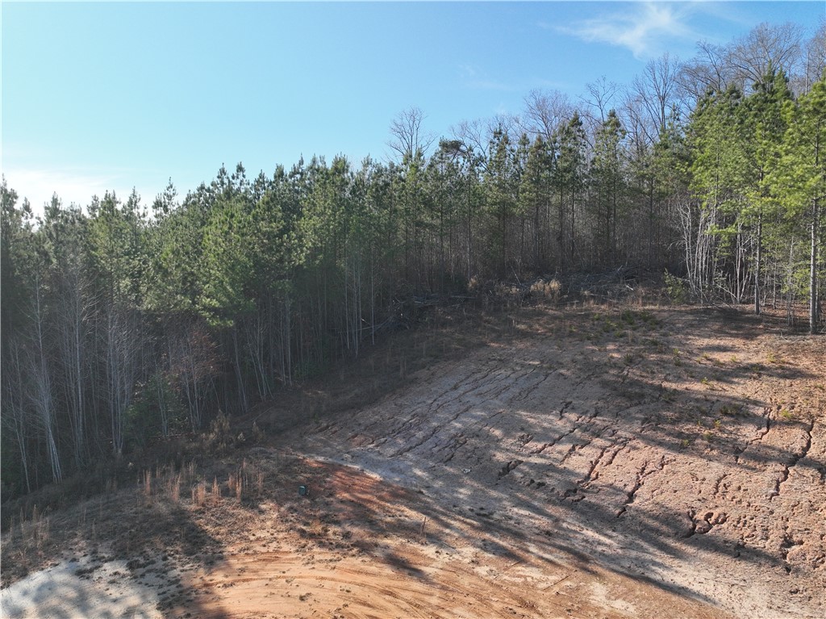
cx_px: 413
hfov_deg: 71.6
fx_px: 572
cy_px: 310
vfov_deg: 56.8
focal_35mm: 24
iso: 380
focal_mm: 12.29
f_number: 2.8
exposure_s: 1/400
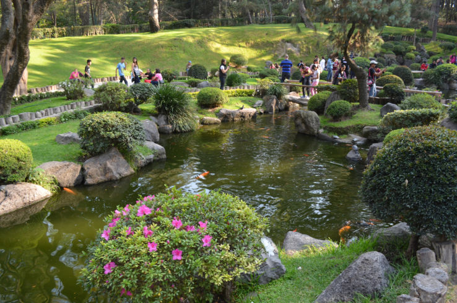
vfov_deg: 47.7
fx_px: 342
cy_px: 152
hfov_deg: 67.5
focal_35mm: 27
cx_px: 228
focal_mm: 18
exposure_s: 1/125
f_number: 5.6
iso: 400
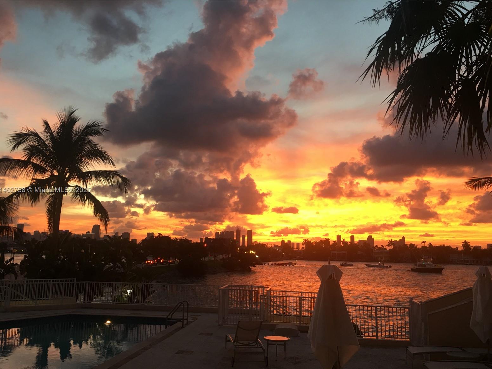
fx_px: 426
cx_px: 244
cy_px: 191
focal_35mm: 30
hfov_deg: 60.0
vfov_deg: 46.8
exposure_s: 1/15
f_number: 2.2
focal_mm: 4.15
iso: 25
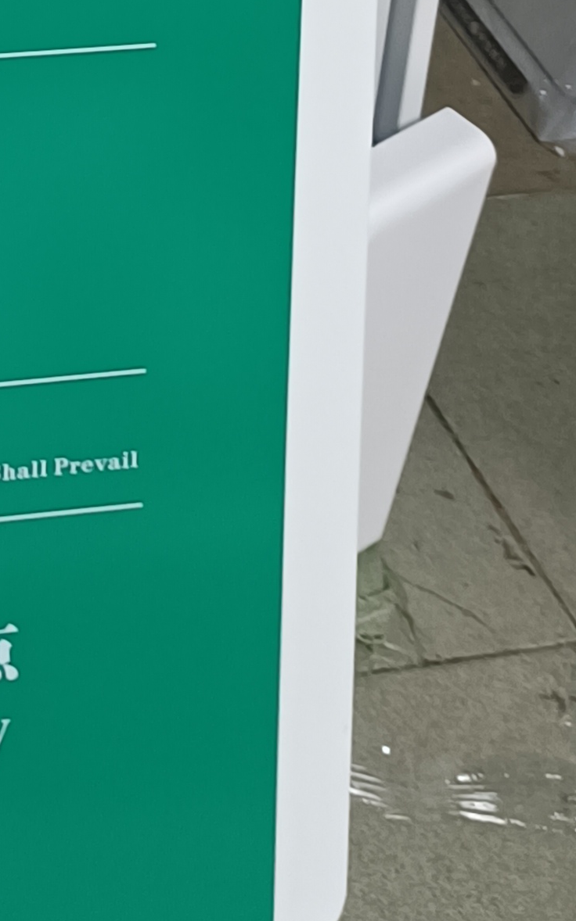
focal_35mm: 98
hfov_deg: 12.5
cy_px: -341
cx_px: -353
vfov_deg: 19.3
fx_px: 2462
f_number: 1.9
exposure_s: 1/33.3
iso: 1734
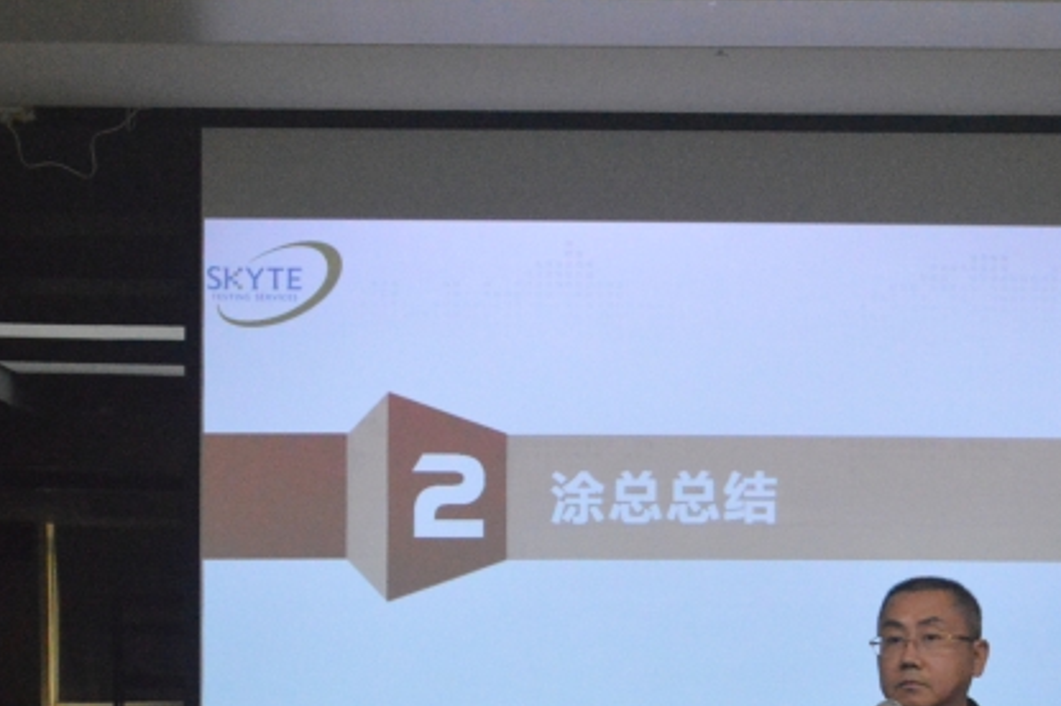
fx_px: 3063
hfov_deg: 19.5
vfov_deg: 13.0
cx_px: 793
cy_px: 657
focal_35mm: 104
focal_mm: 36
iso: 6400
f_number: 6.3
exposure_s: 1/160
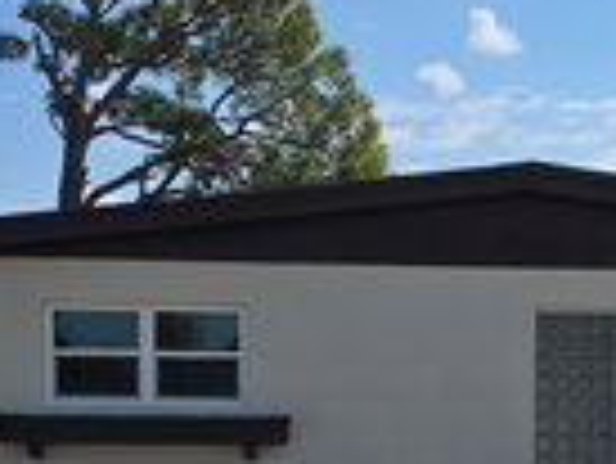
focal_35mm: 86
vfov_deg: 16.8
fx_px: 1532
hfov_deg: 22.3
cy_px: 473
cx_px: 522
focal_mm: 6.3
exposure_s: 1/1283
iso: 12
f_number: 1.7
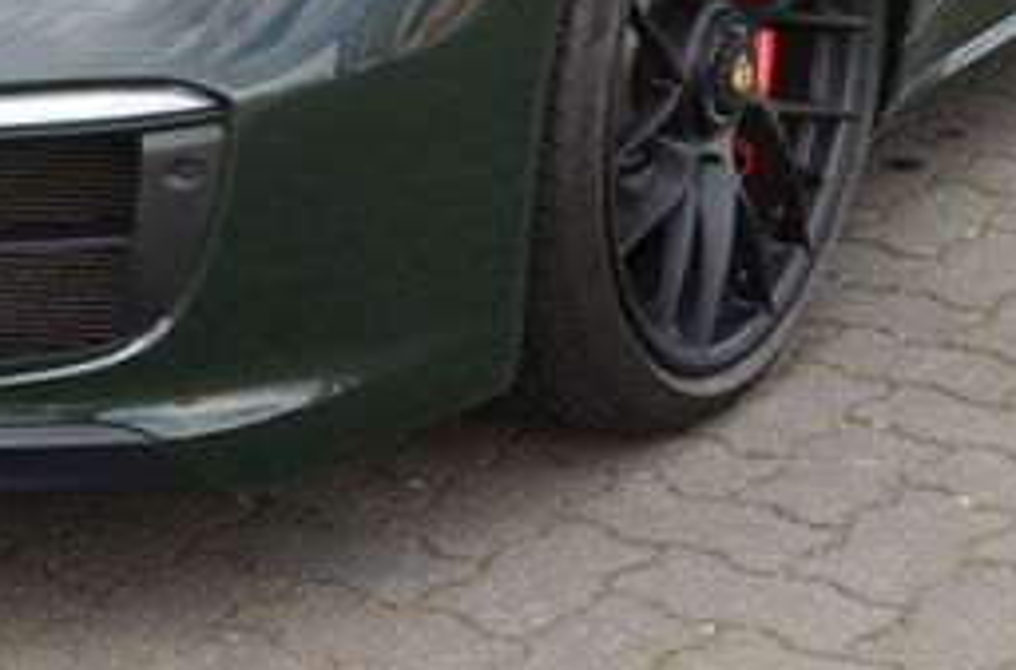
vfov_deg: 9.8
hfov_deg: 15.2
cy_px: -278
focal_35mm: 135
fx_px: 3798
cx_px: 238
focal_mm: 30
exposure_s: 1/60
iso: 320
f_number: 10
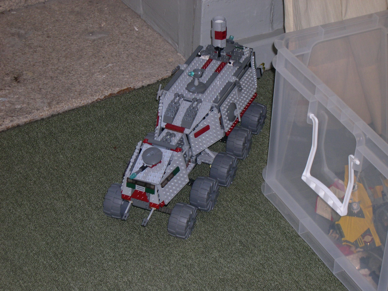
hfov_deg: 17.3
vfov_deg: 13.0
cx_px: 194
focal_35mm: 114
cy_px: 146
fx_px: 1278
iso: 193
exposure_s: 1/60
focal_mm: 24
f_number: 4.9
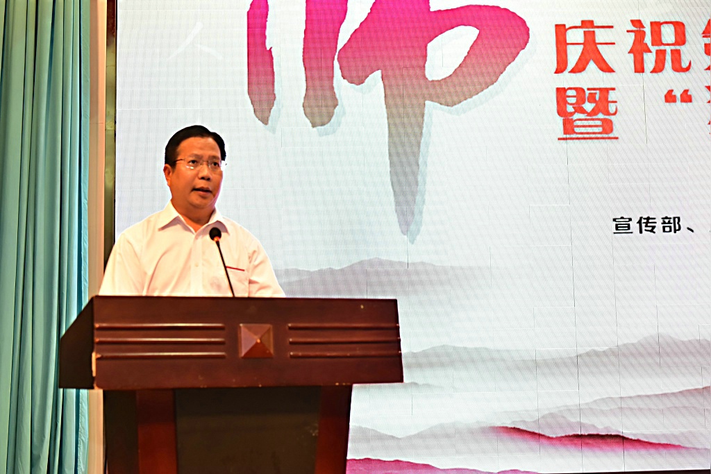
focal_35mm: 55
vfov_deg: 24.6
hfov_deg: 36.2
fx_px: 1086
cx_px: 356
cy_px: 237
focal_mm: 55
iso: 1250
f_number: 5
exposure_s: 1/60
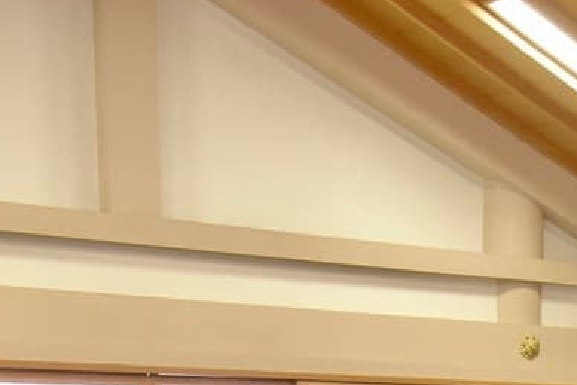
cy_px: 656
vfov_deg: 13.9
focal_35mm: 89
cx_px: 607
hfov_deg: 21.8
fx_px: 1427
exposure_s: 1/80
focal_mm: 24
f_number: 5.6
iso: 4000
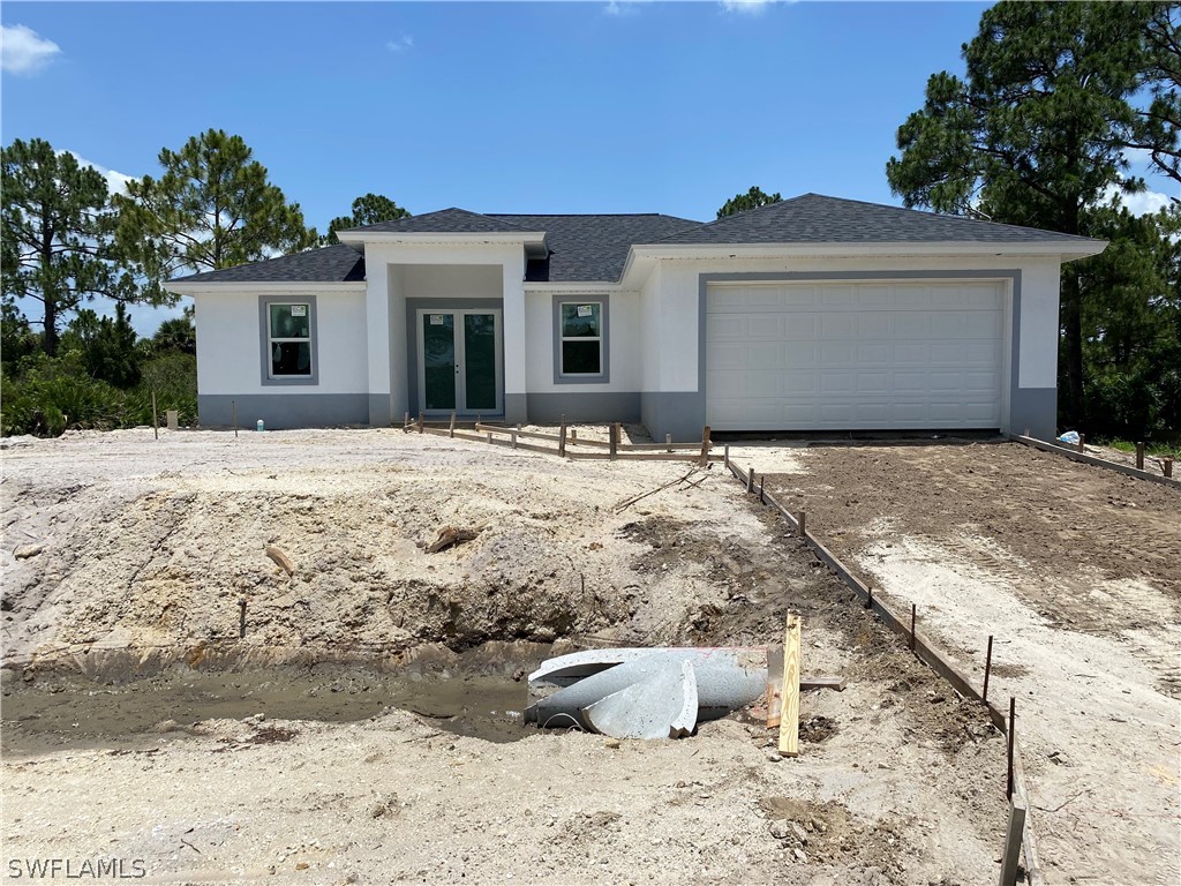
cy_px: 443
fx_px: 887
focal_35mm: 26
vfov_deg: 53.1
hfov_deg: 67.3
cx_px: 590
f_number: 1.8
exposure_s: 1/5495
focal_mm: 4.25
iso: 32
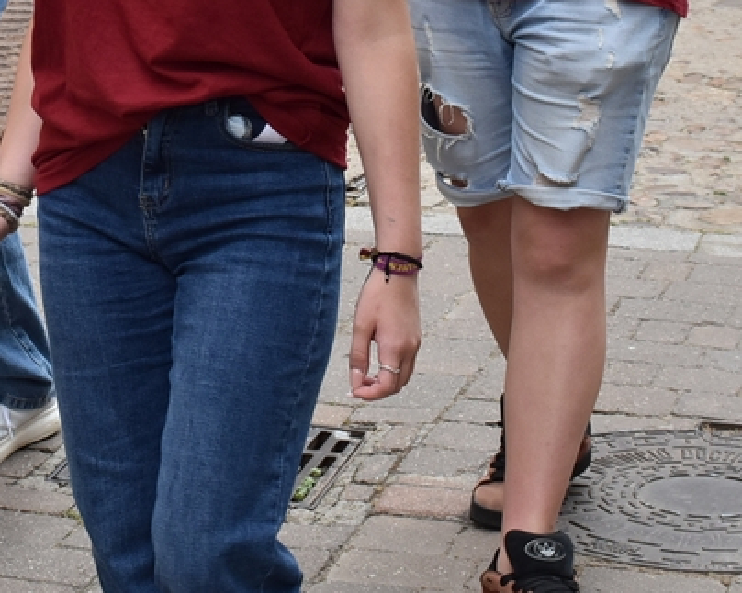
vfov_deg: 10.4
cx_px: 191
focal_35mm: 146
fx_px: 3214
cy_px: -95
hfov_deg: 13.1
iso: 400
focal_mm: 35
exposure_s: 1/250
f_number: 8
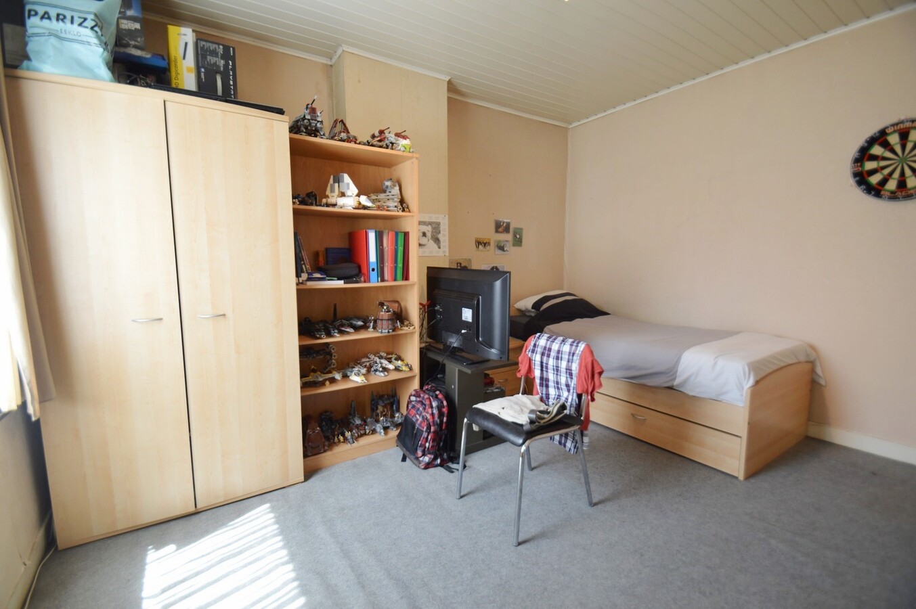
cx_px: 458
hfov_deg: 100.4
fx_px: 381
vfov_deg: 77.2
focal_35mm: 15
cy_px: 304
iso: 400
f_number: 4
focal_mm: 10
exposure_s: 1/60
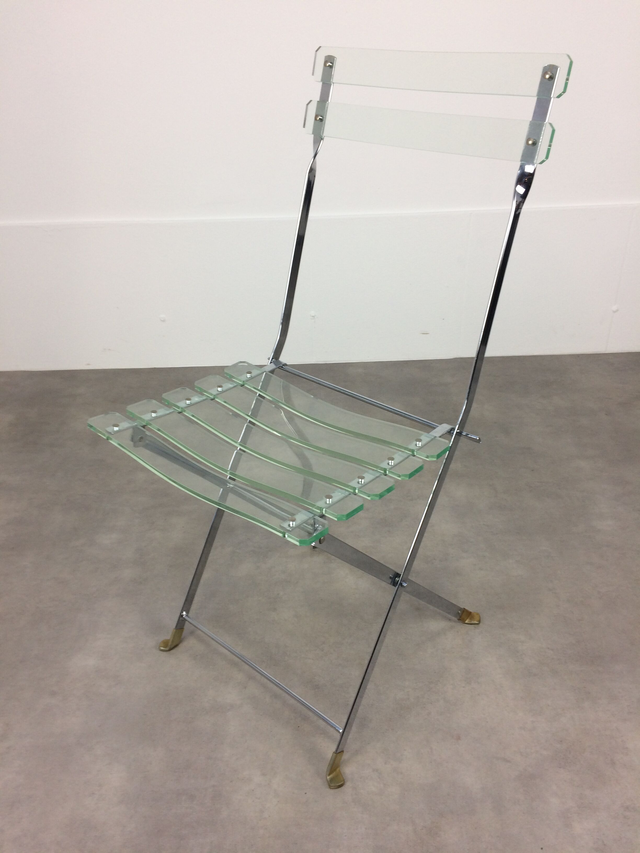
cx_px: 320
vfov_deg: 61.7
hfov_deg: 48.2
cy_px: 426
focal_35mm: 29
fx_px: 715
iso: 40
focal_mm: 4.15
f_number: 2.2
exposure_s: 1/33
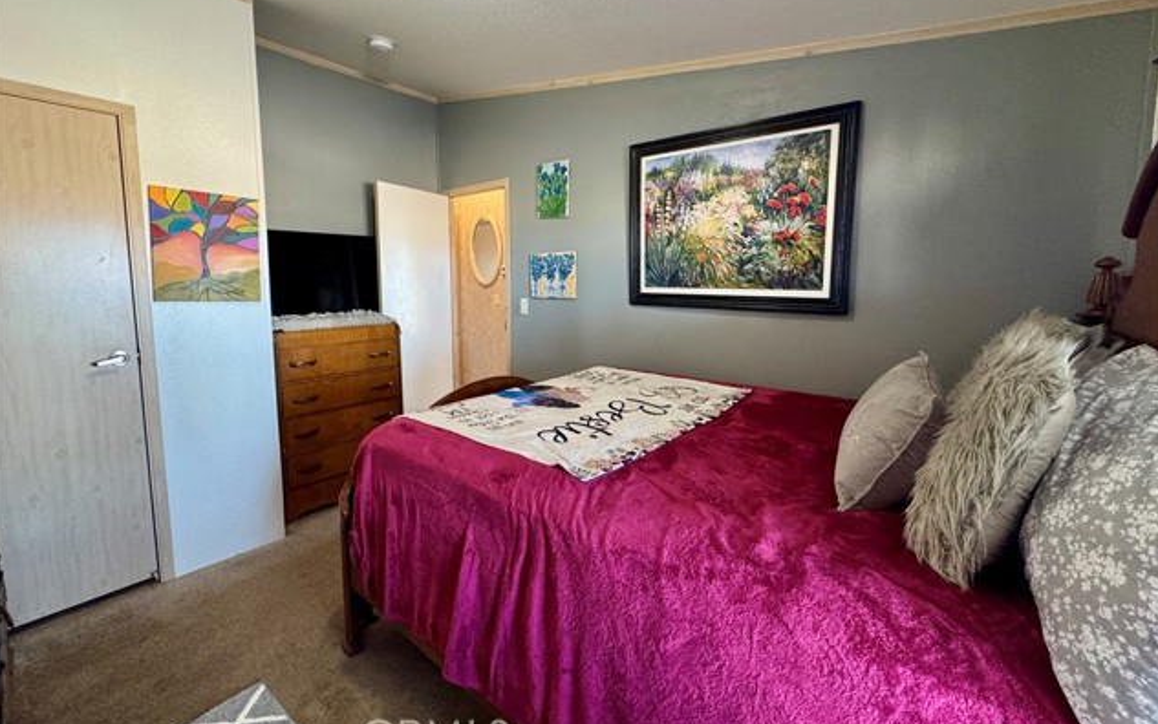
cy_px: 324
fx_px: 474
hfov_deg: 101.4
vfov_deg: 74.6
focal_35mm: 15
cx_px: 578
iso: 500
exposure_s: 1/60
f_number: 2.2
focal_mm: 2.22
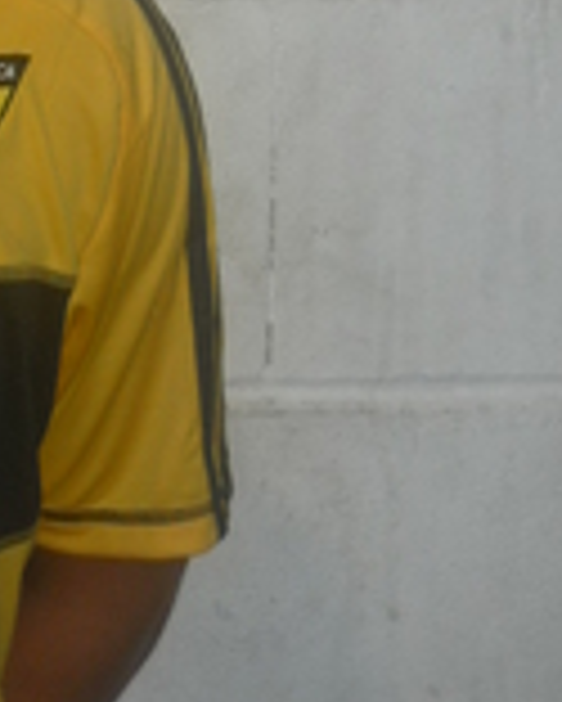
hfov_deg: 12.0
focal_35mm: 124
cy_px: -266
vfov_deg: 14.7
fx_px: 2576
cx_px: -220
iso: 100
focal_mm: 5.5
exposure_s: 1/30
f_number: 2.8
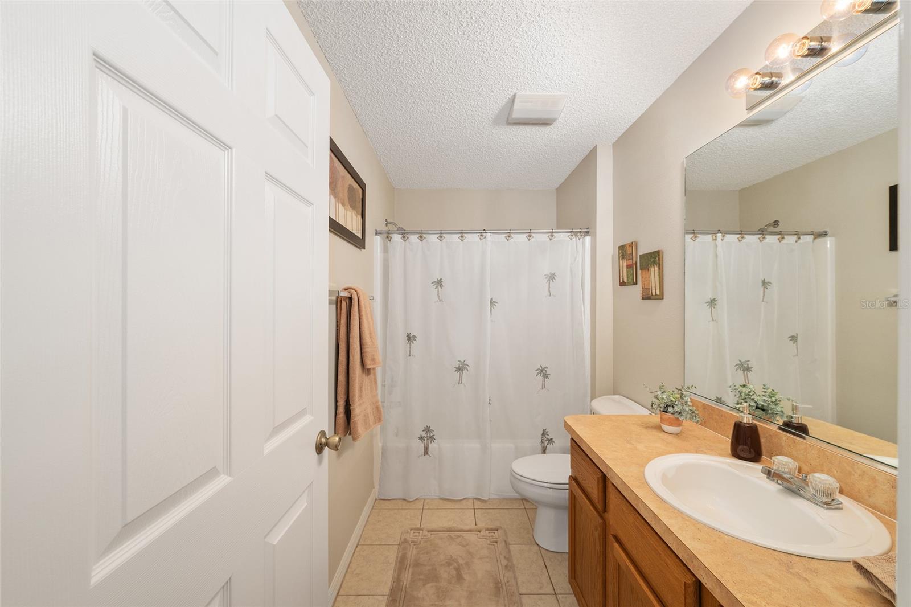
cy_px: 304
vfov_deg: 81.2
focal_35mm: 14
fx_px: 354
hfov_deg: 104.3
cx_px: 456
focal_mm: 14
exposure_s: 1/13
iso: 400
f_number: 8
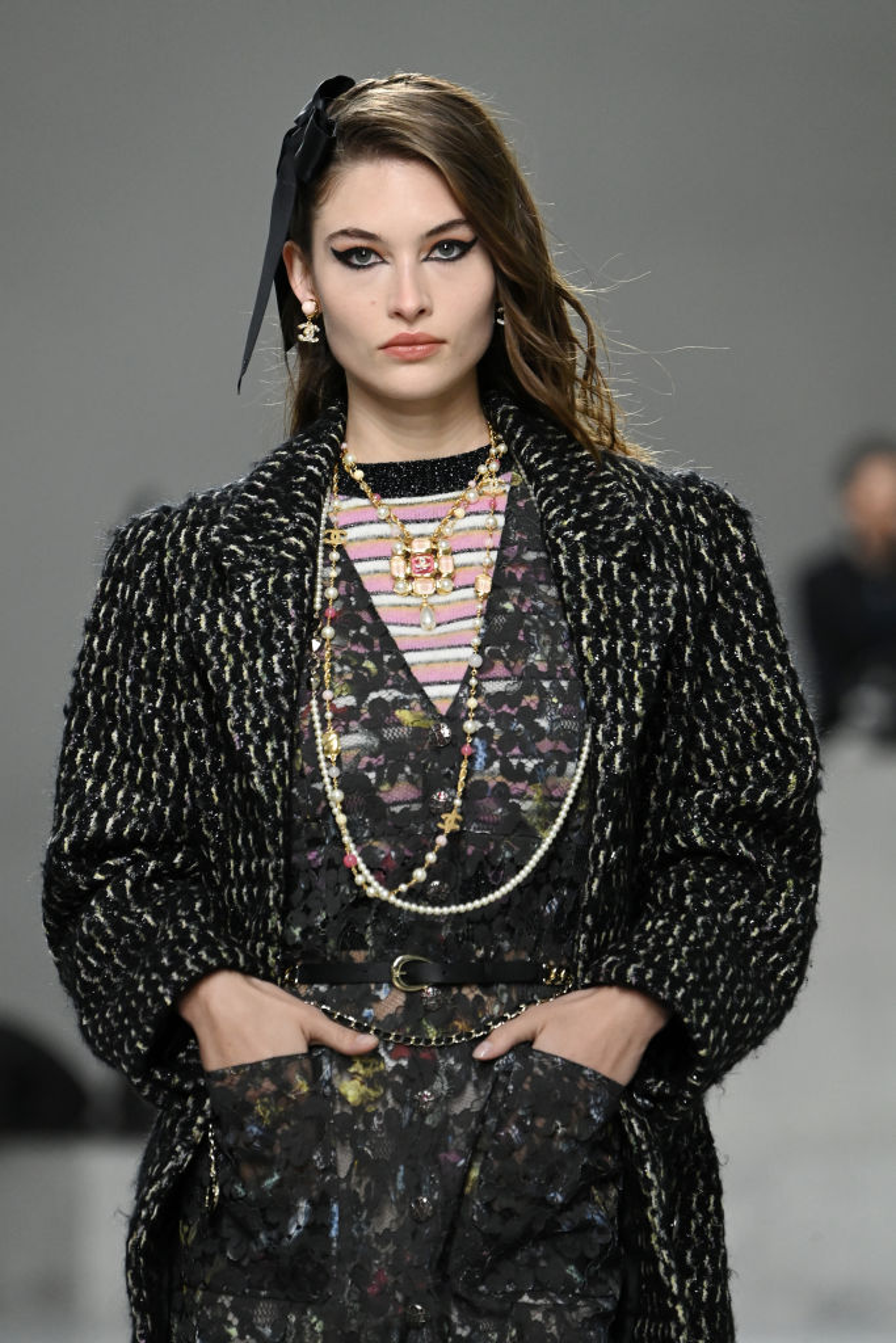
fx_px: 11195
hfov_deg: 4.6
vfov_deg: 6.9
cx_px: 448
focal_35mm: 300
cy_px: 672
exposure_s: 1/640
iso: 5000
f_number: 6.3
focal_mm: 300
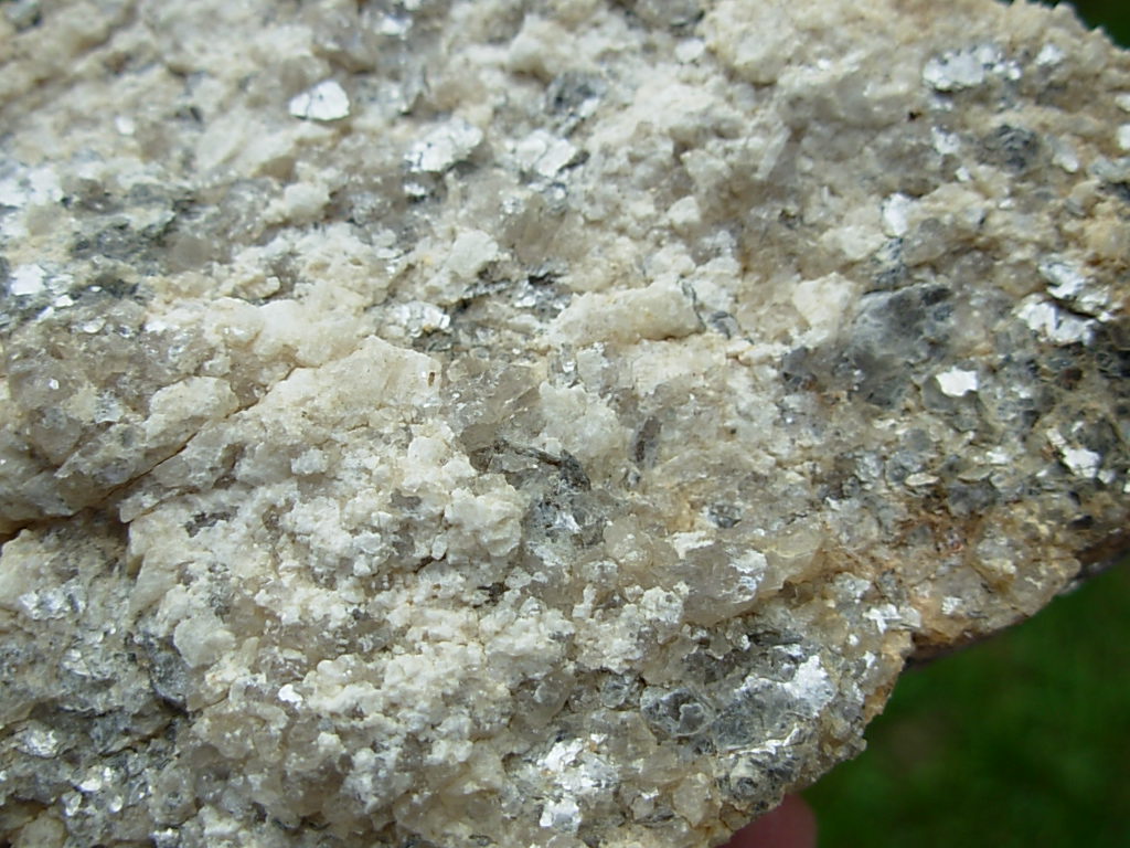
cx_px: 565
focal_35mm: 38
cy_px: 424
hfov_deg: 49.0
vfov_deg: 37.7
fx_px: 1240
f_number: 2.9
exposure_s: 1/39.2
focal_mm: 6.3
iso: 50
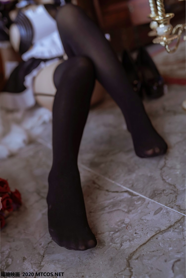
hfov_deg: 37.9
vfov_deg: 54.4
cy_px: 139
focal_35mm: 35
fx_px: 271
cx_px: 93
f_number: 2.5
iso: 640
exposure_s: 1/100
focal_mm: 35
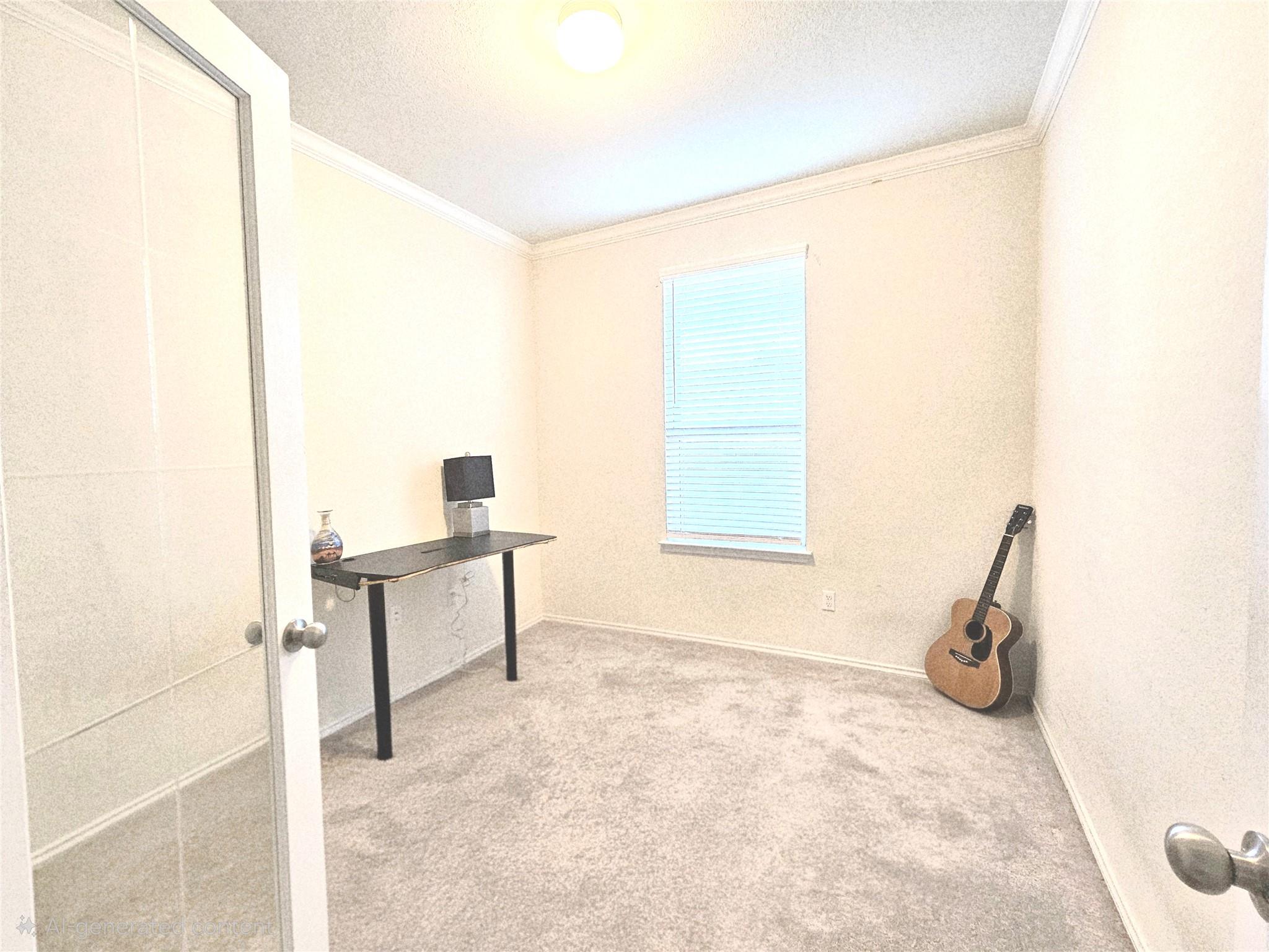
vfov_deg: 89.9
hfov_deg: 106.2
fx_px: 477
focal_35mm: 13
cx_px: 634
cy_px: 476
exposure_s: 1/60.2
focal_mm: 2.2
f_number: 2.2
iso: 200
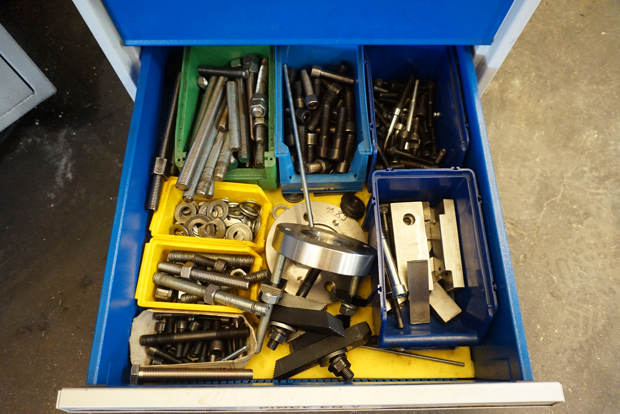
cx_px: 310
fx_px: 413
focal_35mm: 24
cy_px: 207
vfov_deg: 53.1
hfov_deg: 73.7
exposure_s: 1/80
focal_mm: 16
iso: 3200
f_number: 3.5
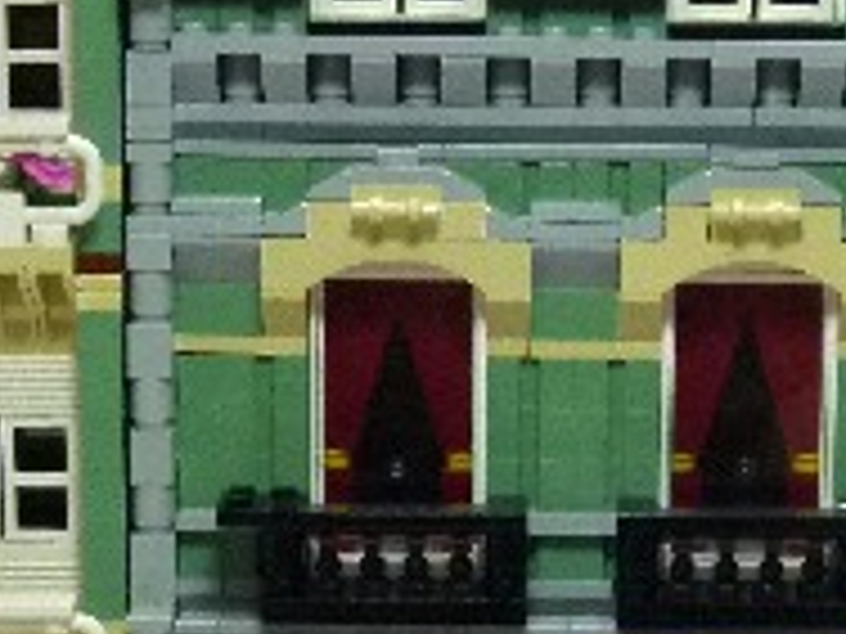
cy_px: 369
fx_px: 3495
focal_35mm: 143
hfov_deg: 13.8
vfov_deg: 10.4
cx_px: 639
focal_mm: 7.6
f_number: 3.2
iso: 400
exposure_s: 1/40
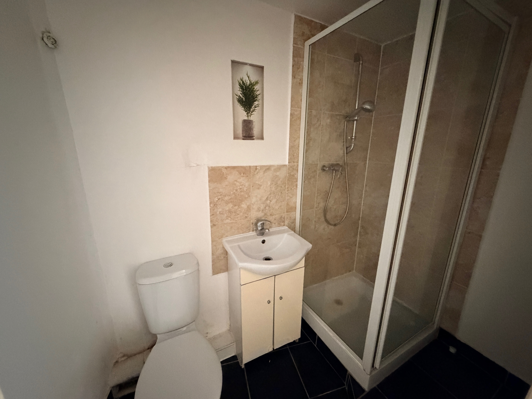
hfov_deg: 102.1
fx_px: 215
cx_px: 266
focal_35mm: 14
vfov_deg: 85.7
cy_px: 200
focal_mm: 2.22
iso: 1600
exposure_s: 1/35
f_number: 2.2
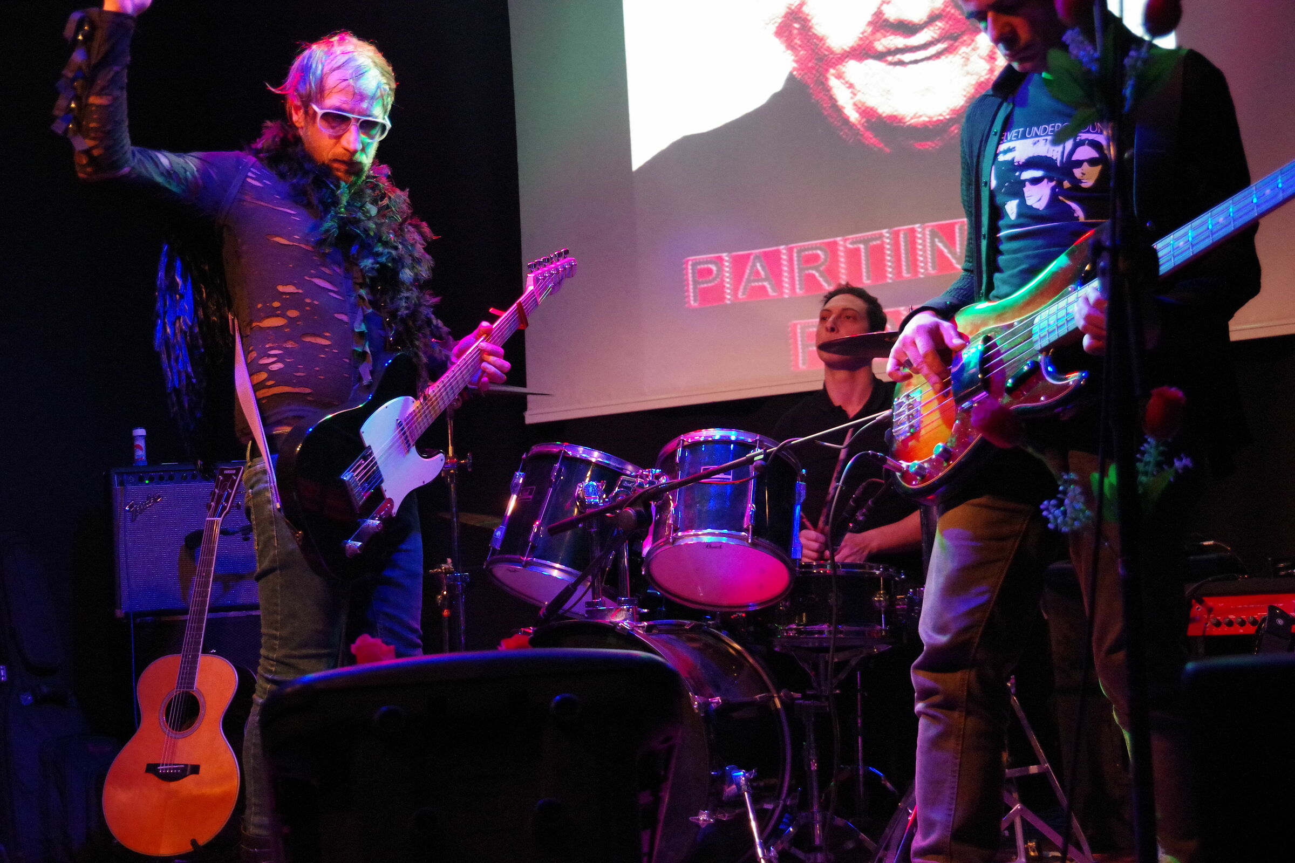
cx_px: 648
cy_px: 432
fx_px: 1942
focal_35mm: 54
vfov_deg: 25.1
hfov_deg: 36.9
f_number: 4.5
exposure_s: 1/80
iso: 6400
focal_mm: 36
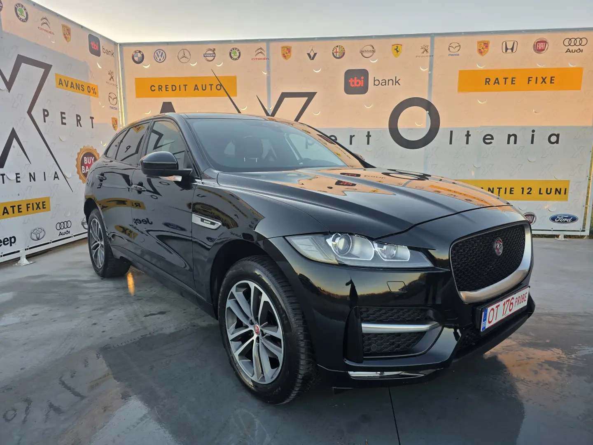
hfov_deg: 73.9
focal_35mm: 23
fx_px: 394
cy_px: 222
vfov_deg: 58.9
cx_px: 296
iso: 32
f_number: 1.7
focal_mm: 6.3
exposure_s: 1/180
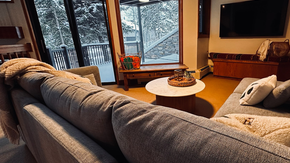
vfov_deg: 58.3
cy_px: 78
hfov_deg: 88.4
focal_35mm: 19
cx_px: 175
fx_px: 146
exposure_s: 1/60
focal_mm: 2.22
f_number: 2.2
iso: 320
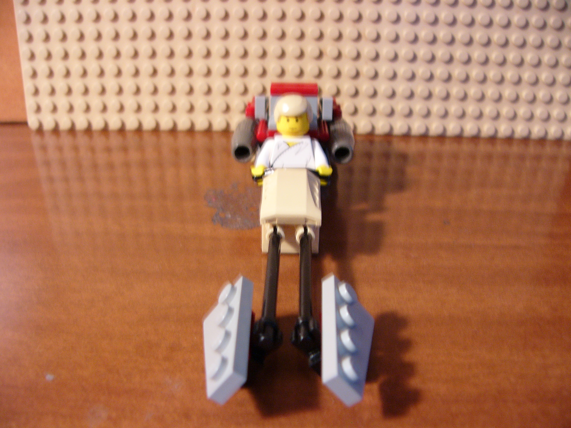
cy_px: 214
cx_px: 286
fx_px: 594
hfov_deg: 51.4
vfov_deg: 39.7
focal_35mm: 36
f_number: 2.8
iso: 100
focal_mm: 6
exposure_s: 1/3.2
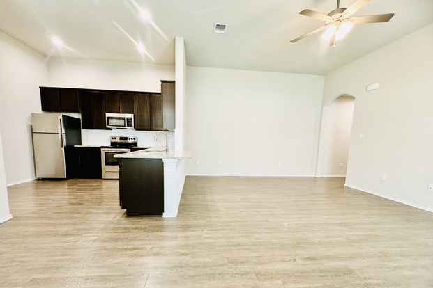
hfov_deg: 100.4
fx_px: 180
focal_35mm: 15
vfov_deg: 77.0
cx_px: 212
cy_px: 161
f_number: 2.2
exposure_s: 1/60
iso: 250
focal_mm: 2.22
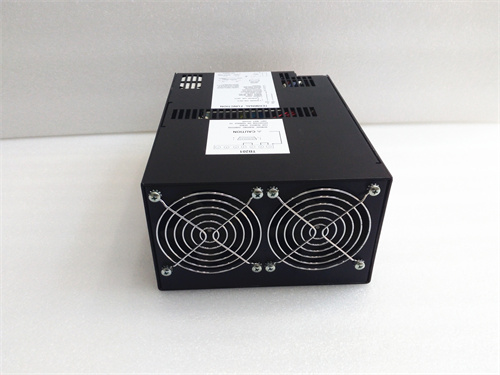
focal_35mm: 27
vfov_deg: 51.4
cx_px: 250
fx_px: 390
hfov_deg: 65.3
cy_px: 188
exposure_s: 1/33
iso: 162
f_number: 2
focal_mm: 3.79
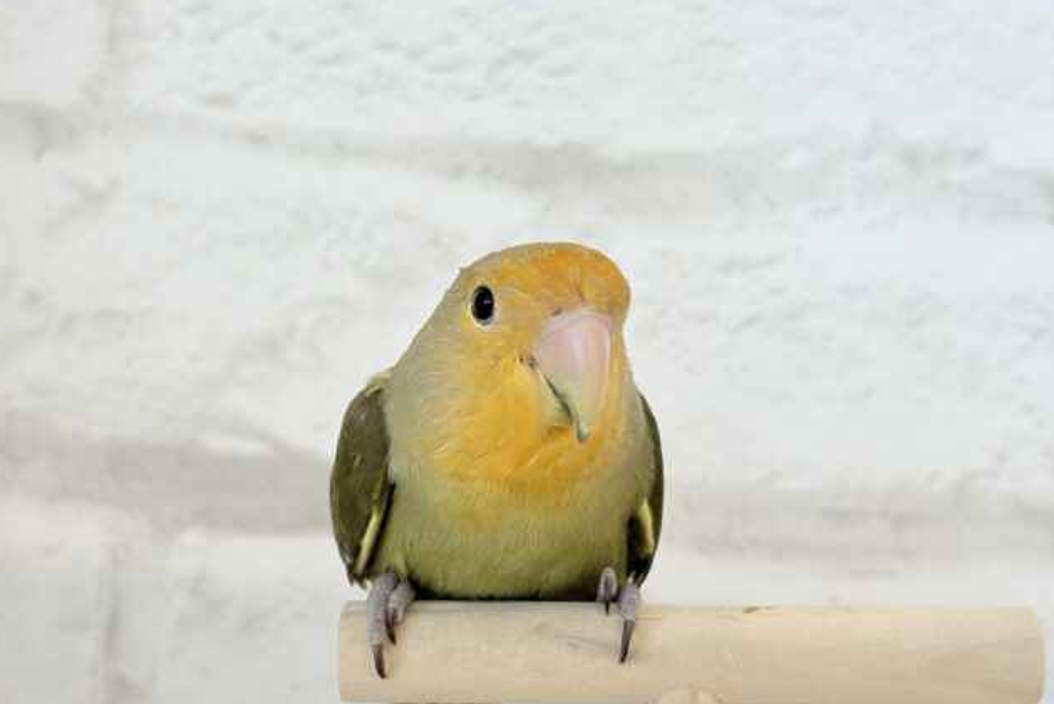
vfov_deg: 24.6
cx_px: 528
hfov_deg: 36.2
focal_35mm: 55
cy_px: 386
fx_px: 1611
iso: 50
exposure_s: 1/121
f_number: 1.6
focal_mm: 5.96
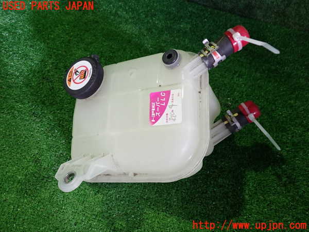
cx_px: 154
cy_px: 116
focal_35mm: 30
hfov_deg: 60.0
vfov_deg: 46.8
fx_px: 268
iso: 320
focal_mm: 5.4
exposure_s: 1/30
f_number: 2.3
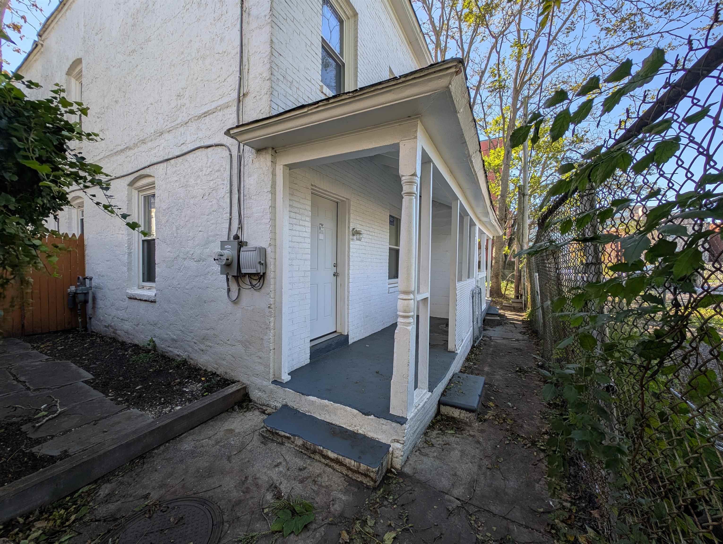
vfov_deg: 94.6
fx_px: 251
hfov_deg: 110.5
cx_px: 362
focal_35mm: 12
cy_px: 272
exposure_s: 1/548
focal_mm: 2.23
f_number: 1.95
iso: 38
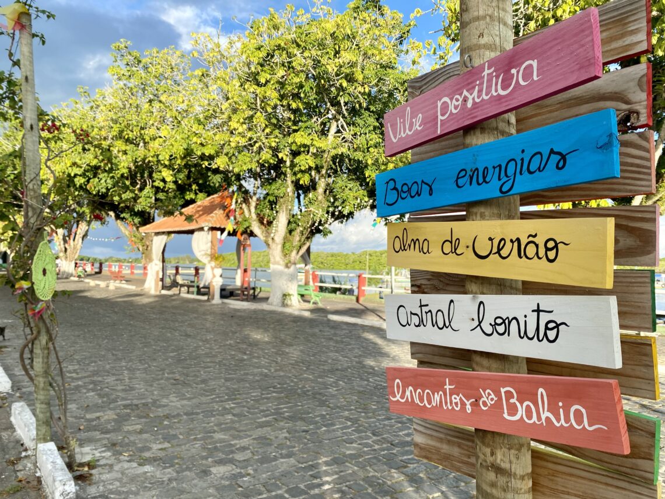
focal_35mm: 26
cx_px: 332
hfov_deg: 67.3
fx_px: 499
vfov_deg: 53.1
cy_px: 250
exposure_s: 1/1072
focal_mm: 4.25
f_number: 1.8
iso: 32
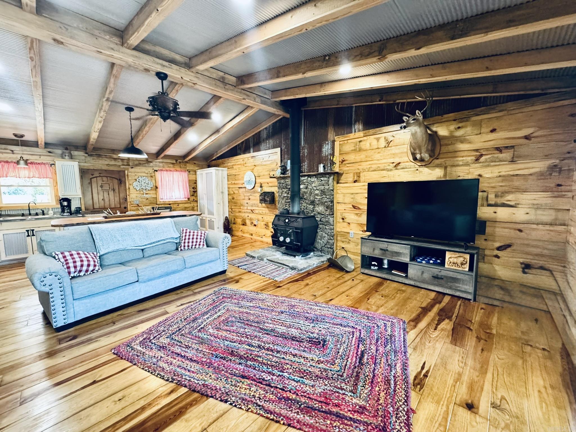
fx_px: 233
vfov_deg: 85.7
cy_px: 216
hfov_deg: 102.1
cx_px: 288
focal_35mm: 14
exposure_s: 1/60
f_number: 2.2
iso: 1000
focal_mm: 2.22
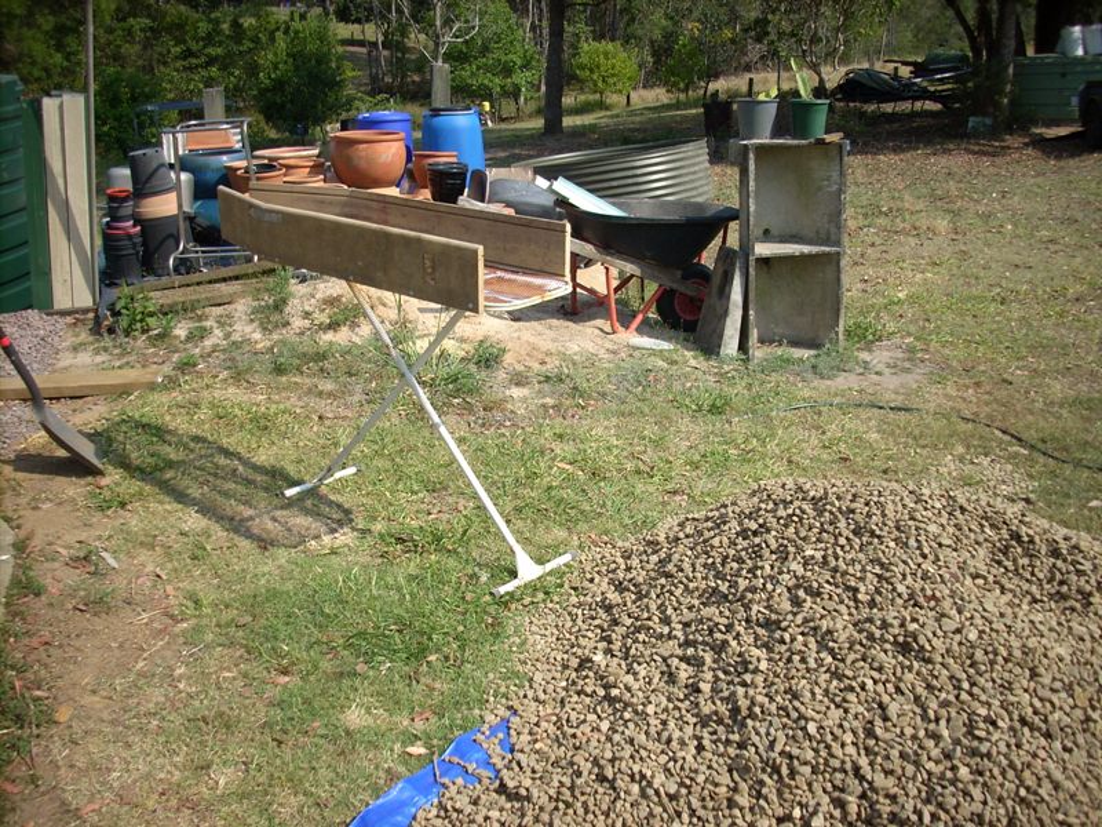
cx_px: 551
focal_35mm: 37
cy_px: 414
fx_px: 1178
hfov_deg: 50.1
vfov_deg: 38.7
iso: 64
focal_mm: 6.2
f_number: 5.6
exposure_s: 1/201
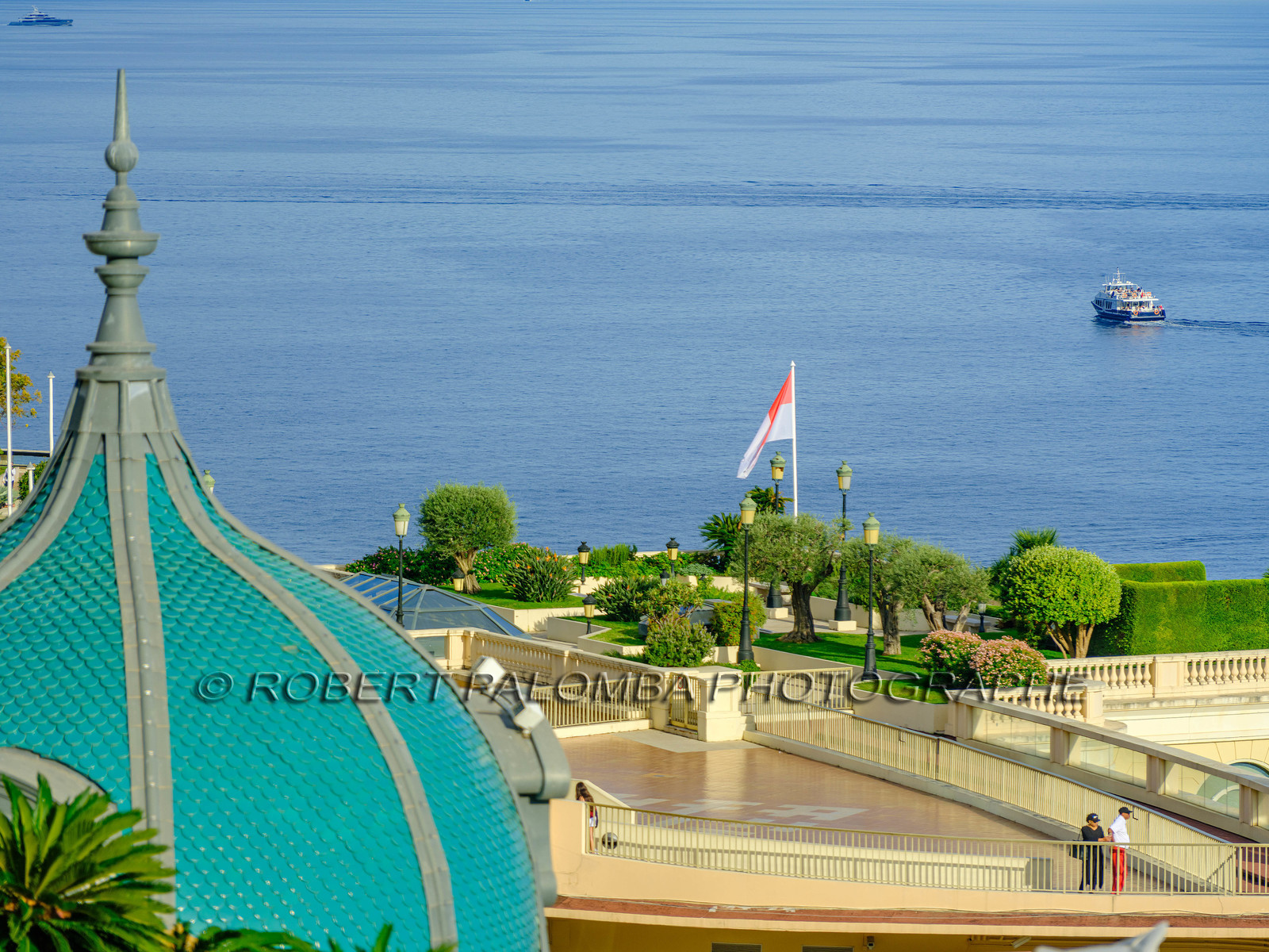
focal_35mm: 158
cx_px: 634
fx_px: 5792
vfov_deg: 9.4
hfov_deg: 12.5
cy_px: 476
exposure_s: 1/250
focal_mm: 200
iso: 320
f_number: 5.6
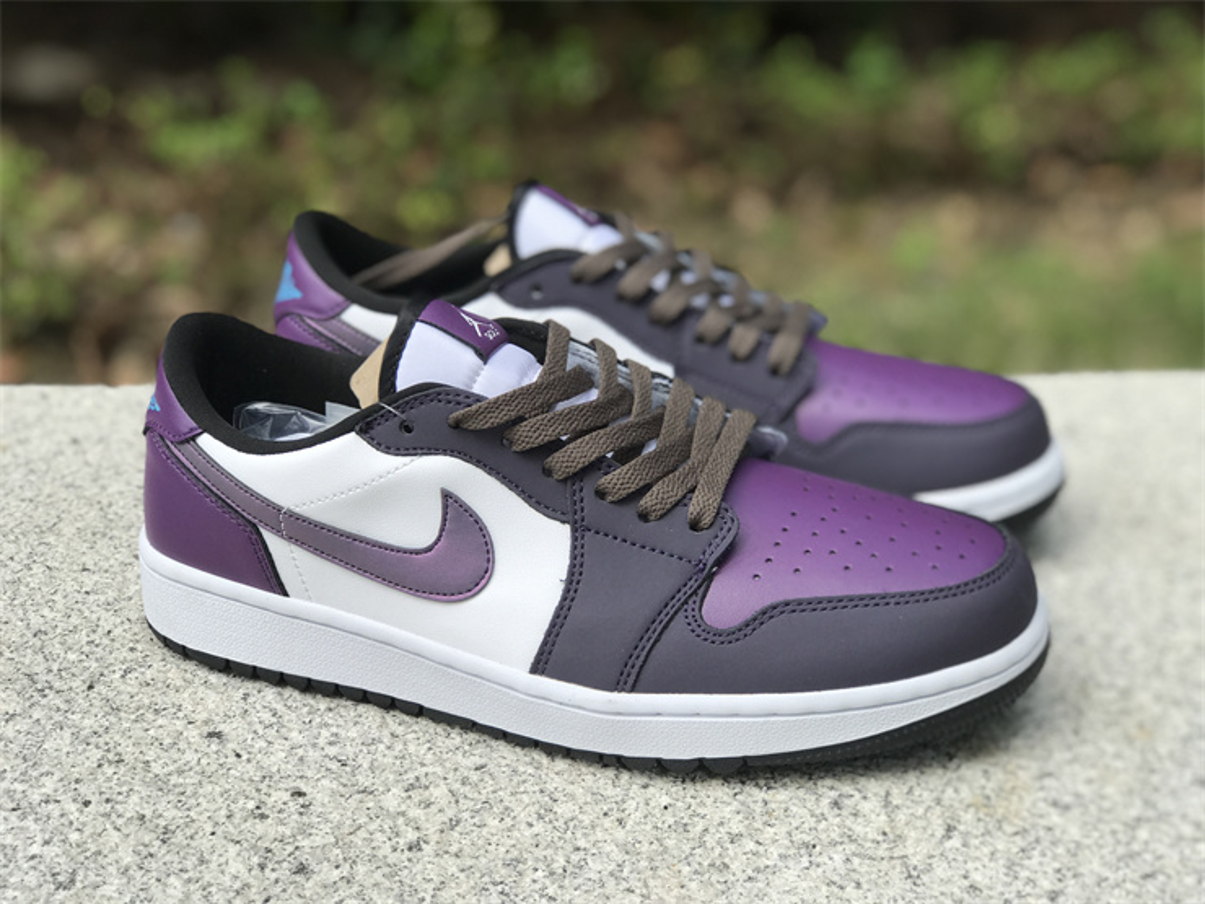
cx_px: 602
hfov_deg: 33.8
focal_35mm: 57
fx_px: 1984
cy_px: 452
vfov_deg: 25.7
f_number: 2.8
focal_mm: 6.6
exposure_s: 1/201
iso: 20
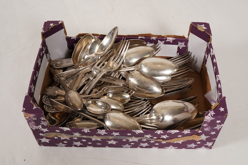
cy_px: 82
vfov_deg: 29.9
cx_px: 124
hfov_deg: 43.6
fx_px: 310
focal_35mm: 45
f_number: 22
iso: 400
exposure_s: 1/125
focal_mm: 30
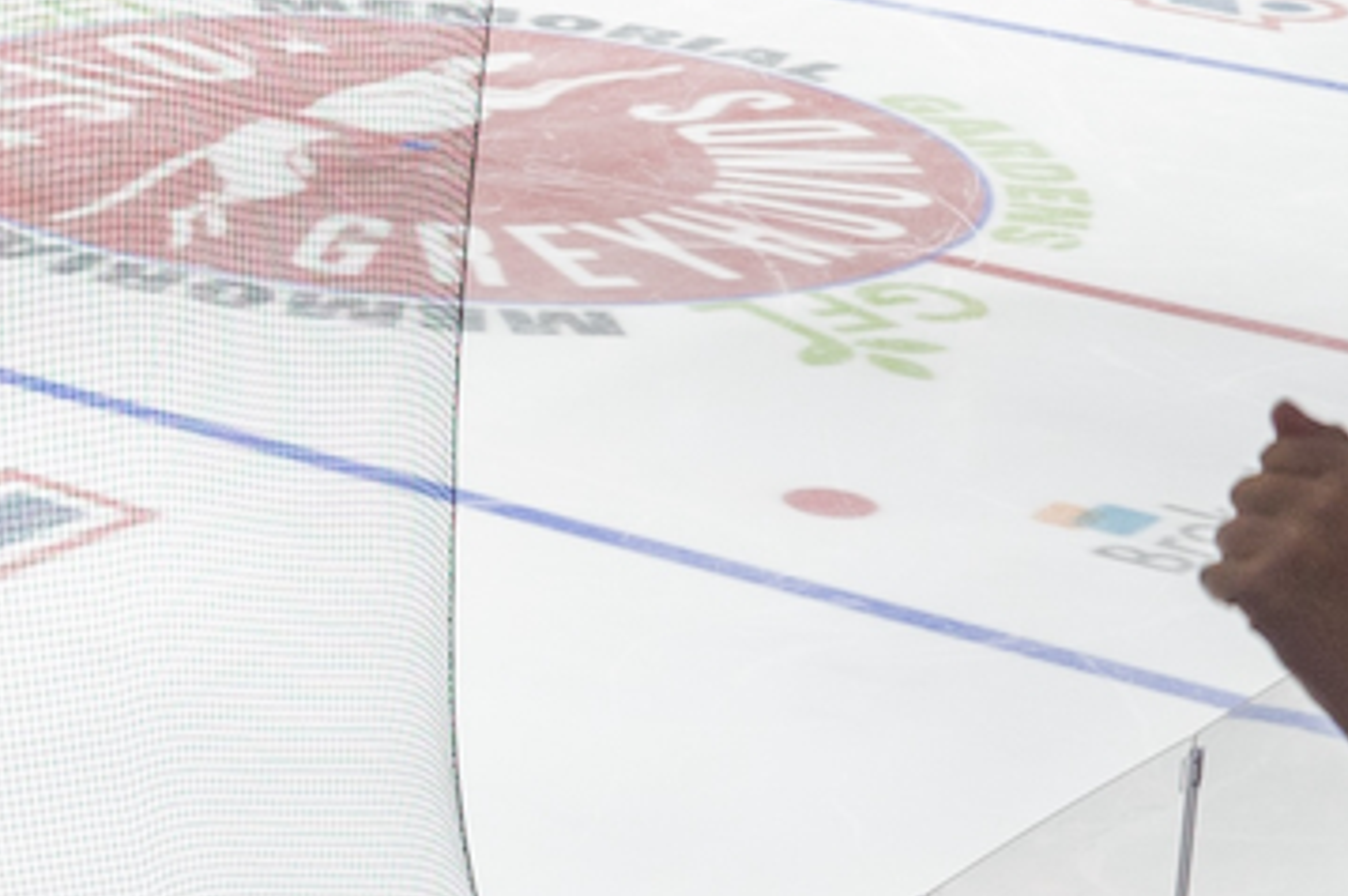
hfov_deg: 14.2
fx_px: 5013
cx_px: -764
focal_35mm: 134
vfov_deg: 10.2
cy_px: 491
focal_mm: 24
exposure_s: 1/80
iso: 200
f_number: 5.6
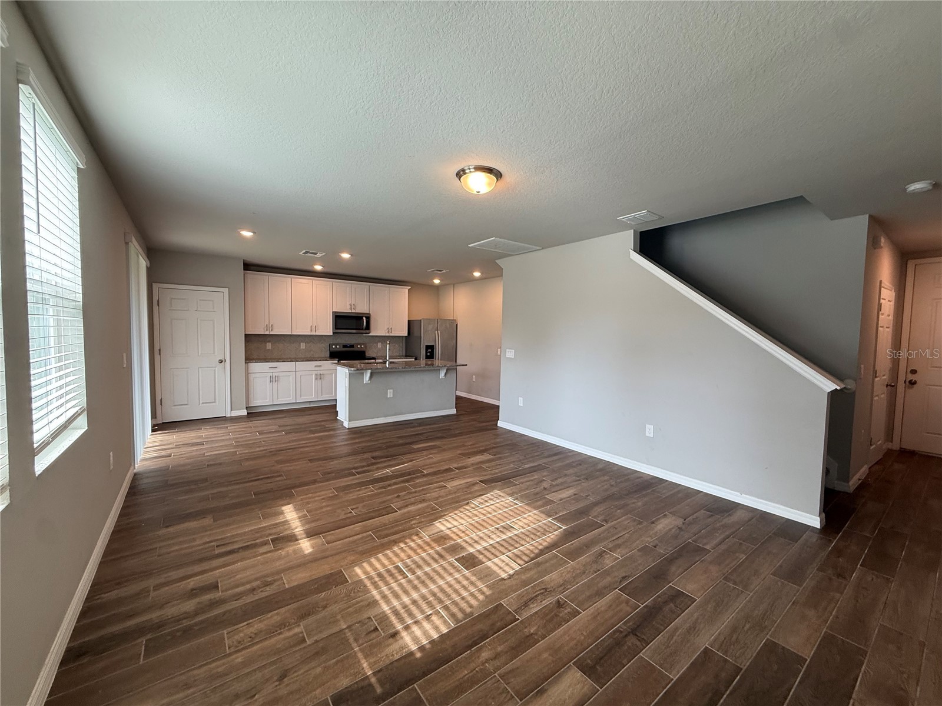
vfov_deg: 85.7
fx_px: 381
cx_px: 471
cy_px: 353
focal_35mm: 14
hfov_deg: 102.1
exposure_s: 1/120
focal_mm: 2.22
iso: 160
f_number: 2.2
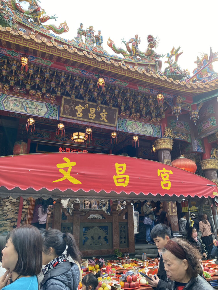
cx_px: 109
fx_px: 218
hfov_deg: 53.1
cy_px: 145
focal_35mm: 26
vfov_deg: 67.3
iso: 32
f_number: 1.8
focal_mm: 4.25
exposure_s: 1/204
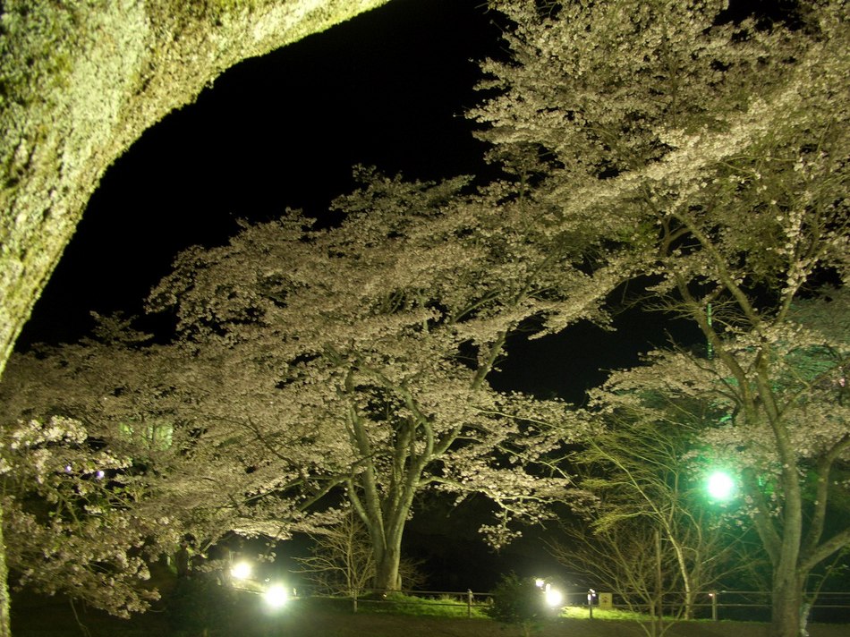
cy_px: 318
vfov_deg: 42.9
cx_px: 425
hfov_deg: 55.4
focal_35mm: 33
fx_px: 810
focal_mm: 7.1
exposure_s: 1.3
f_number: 2.8
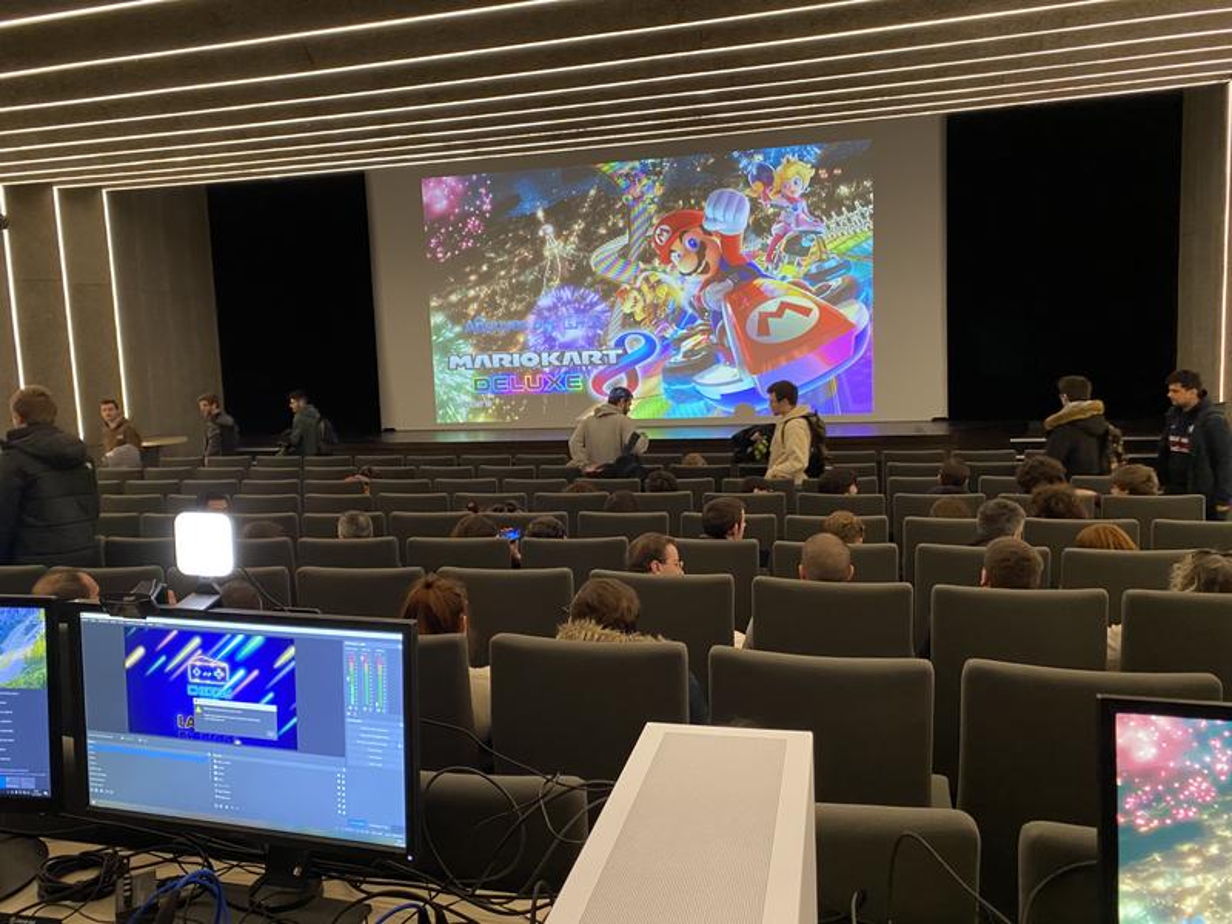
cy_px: 462
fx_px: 925
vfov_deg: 53.1
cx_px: 616
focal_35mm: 26
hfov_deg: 67.3
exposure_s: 1/41
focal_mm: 4.25
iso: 400
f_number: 1.8
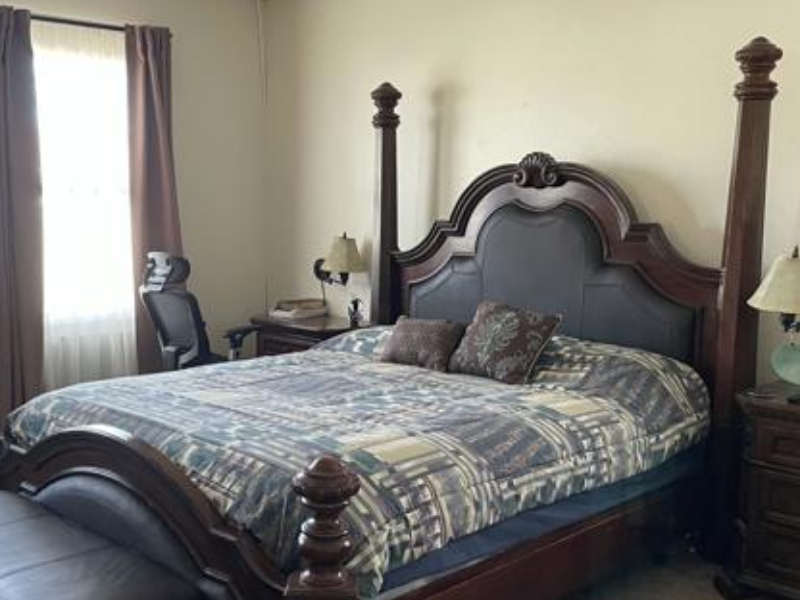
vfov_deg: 35.9
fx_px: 924
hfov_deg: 46.7
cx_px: 354
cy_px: 352
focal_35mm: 40
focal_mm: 4.2
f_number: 1.6
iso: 400
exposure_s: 1/60
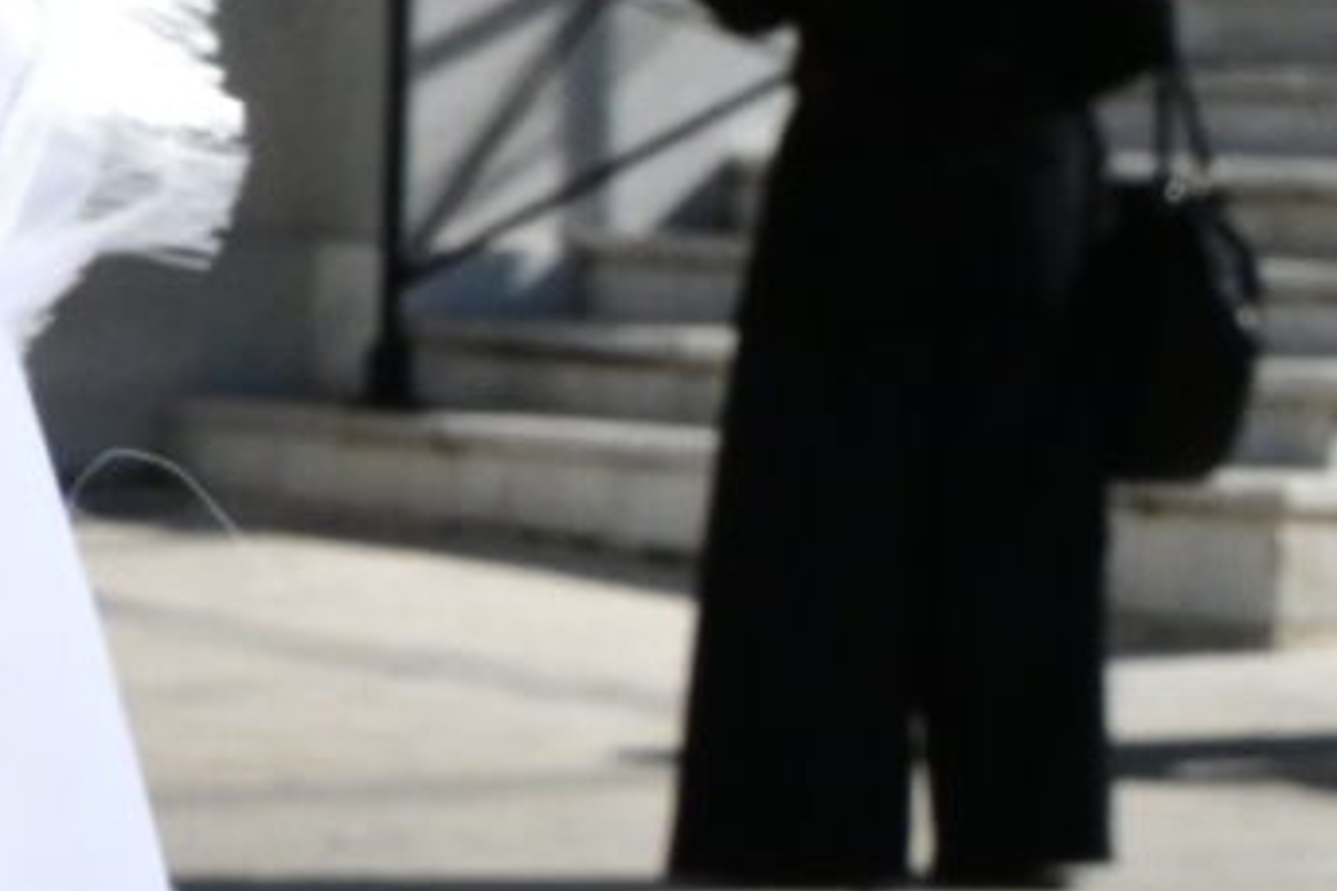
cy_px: 1124
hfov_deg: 6.5
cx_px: -3167
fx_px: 10287
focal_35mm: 277
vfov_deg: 4.9
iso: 2500
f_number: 16
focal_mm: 37
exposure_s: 1/2000
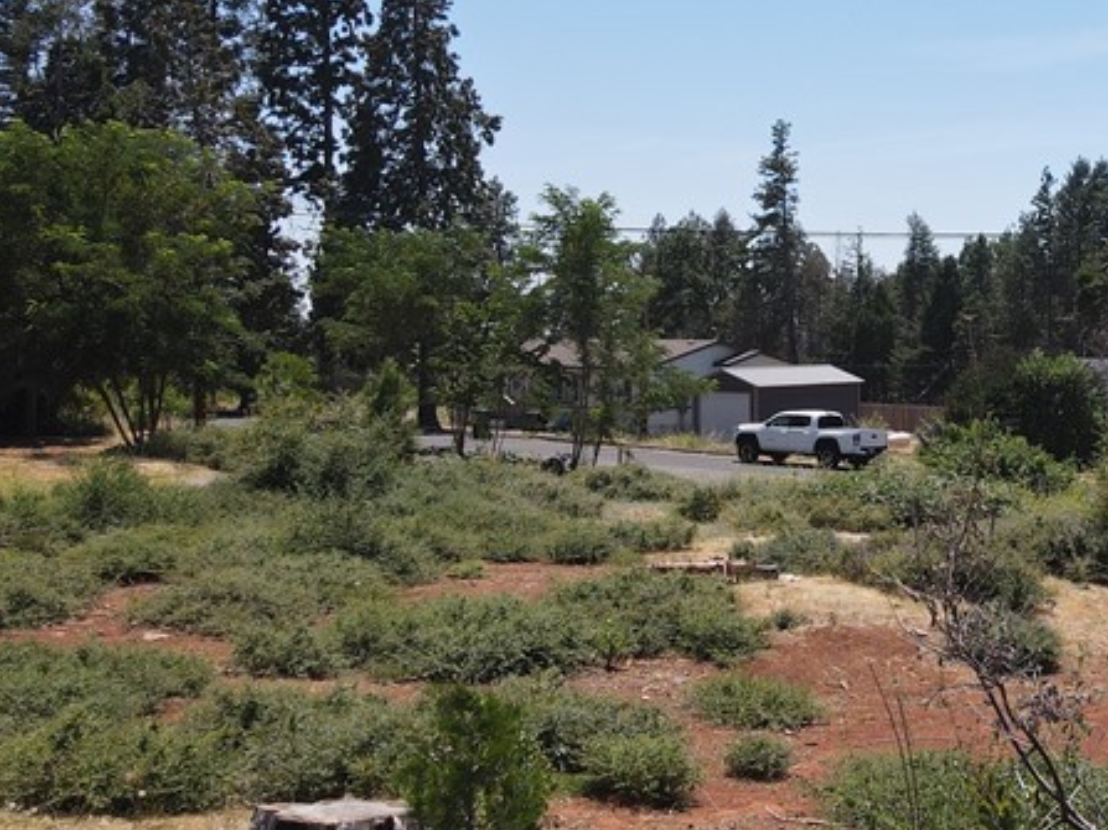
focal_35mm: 55
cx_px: 1036
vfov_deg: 26.5
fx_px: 1760
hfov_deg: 32.8
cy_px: 330
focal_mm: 4.5
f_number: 2.8
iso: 100
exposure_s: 1/640
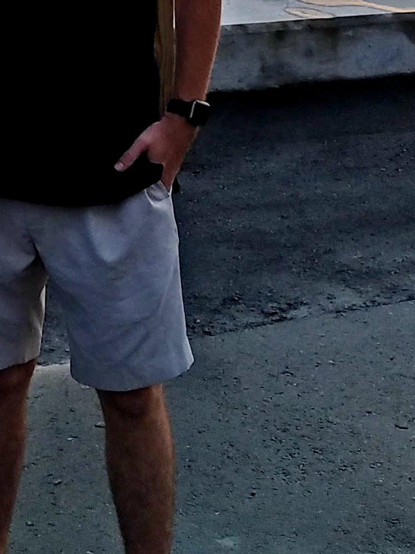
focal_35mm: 87
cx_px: 135
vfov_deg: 21.0
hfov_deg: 16.9
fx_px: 1392
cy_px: -107
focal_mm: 4.2
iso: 50
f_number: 1.7
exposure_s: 1/267
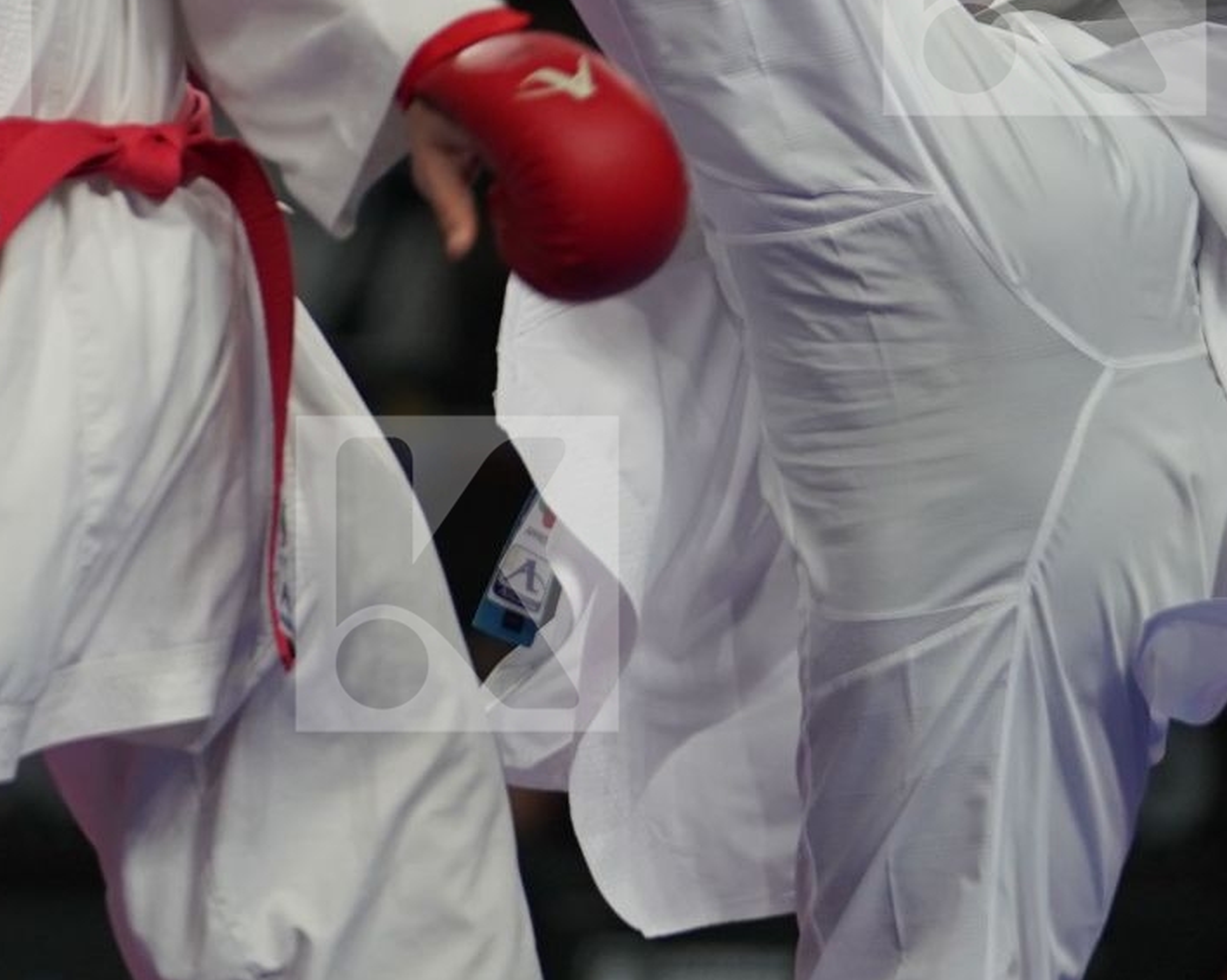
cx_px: 458
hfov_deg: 3.0
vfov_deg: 2.4
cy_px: -42
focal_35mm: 647
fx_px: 23489
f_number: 2.8
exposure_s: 1/1000
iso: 800
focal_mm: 181
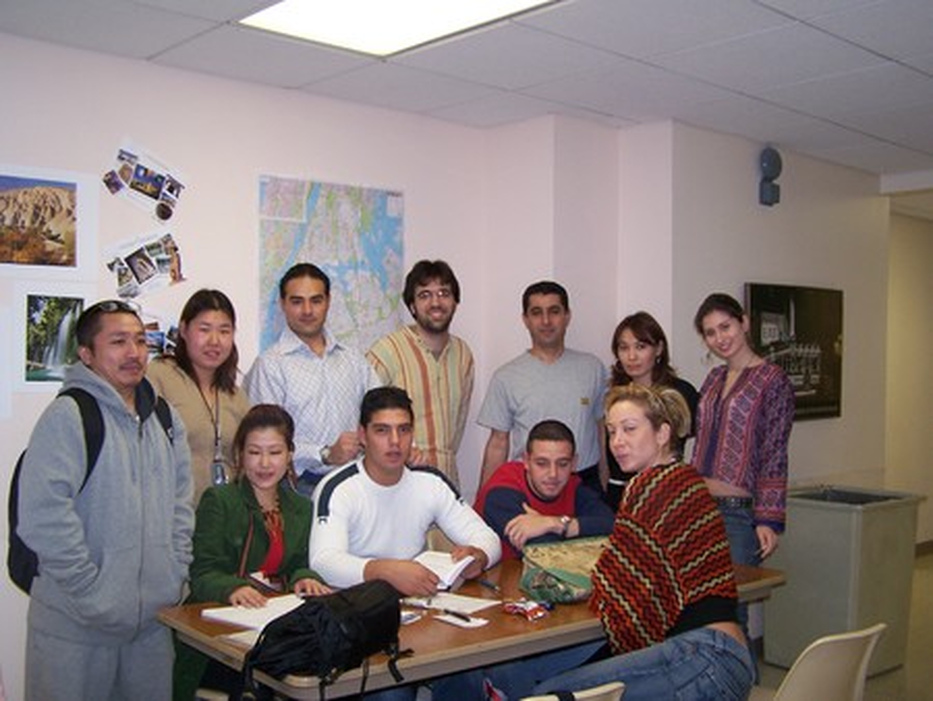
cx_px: 466
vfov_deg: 37.8
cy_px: 350
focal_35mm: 38
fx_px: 1025
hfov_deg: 49.0
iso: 140
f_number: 2.8
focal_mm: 6.3
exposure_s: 1/60
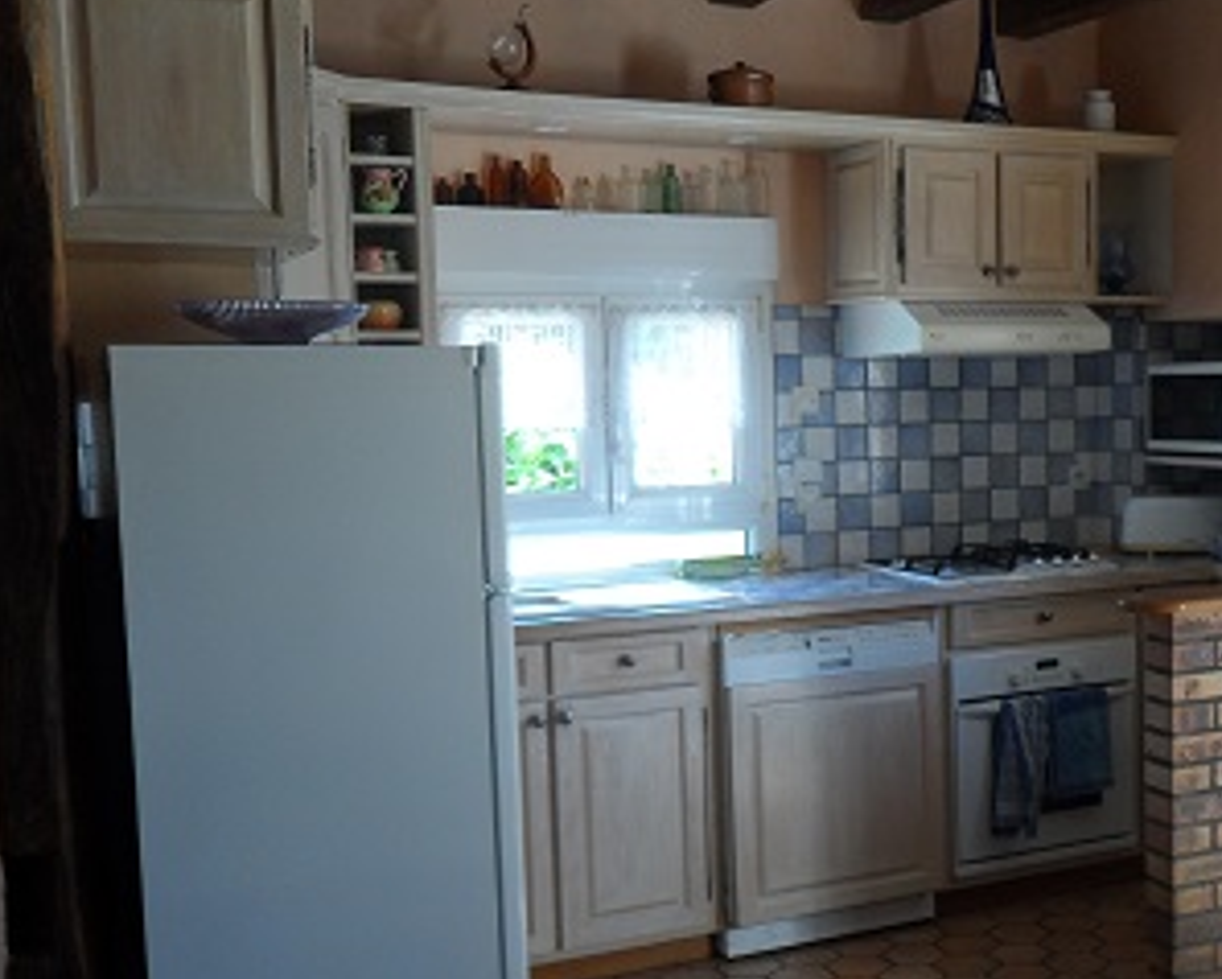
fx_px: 1665
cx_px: 950
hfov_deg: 39.0
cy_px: 541
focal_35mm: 46
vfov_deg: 32.8
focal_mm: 4.9
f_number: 3.1
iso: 120
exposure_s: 1/30
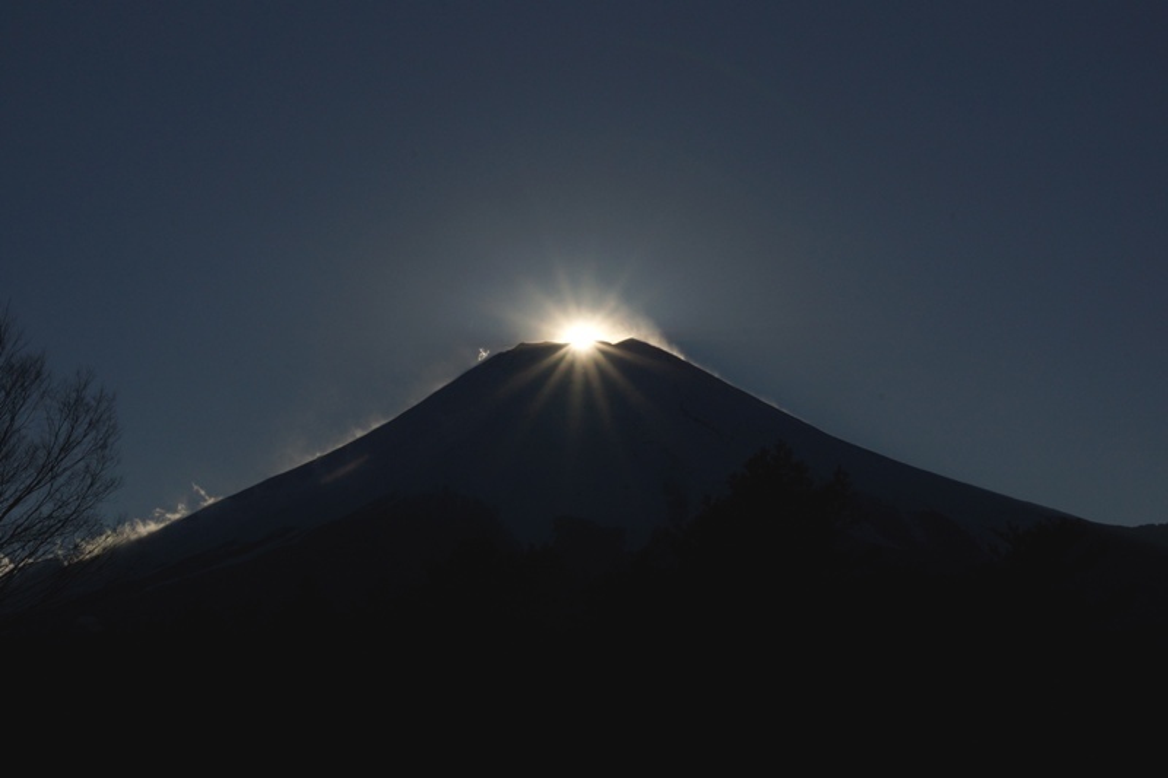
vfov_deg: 18.2
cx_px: 584
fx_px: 2433
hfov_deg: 27.0
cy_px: 389
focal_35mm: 75
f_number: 25
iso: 200
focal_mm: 50
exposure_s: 1/1600
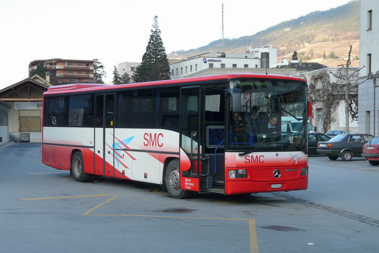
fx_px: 674
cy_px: 140
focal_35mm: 64
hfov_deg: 31.4
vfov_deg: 21.2
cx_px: 190
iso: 100
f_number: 4
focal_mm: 10
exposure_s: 1/160
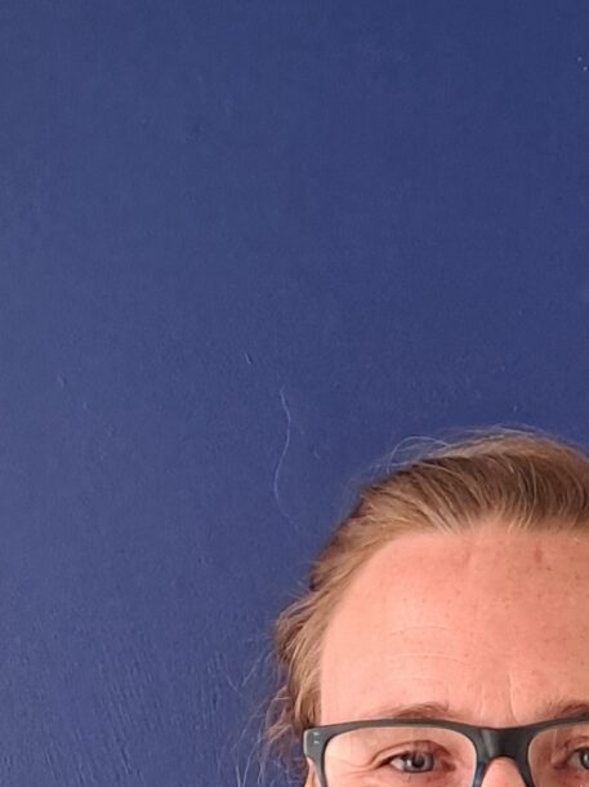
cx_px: 608
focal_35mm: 105
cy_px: 1053
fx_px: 2384
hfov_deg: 13.9
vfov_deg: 17.5
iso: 320
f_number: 1.8
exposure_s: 1/33
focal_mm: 4.65
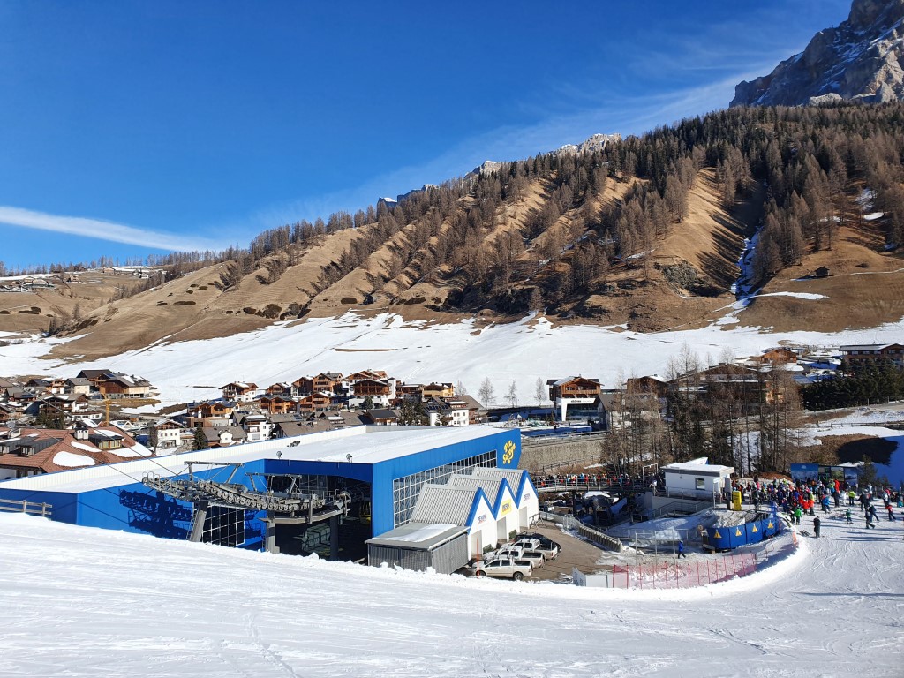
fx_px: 679
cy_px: 339
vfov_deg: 53.1
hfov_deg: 67.3
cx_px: 452
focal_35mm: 26
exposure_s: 1/2064
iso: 50
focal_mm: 4.32
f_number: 2.4
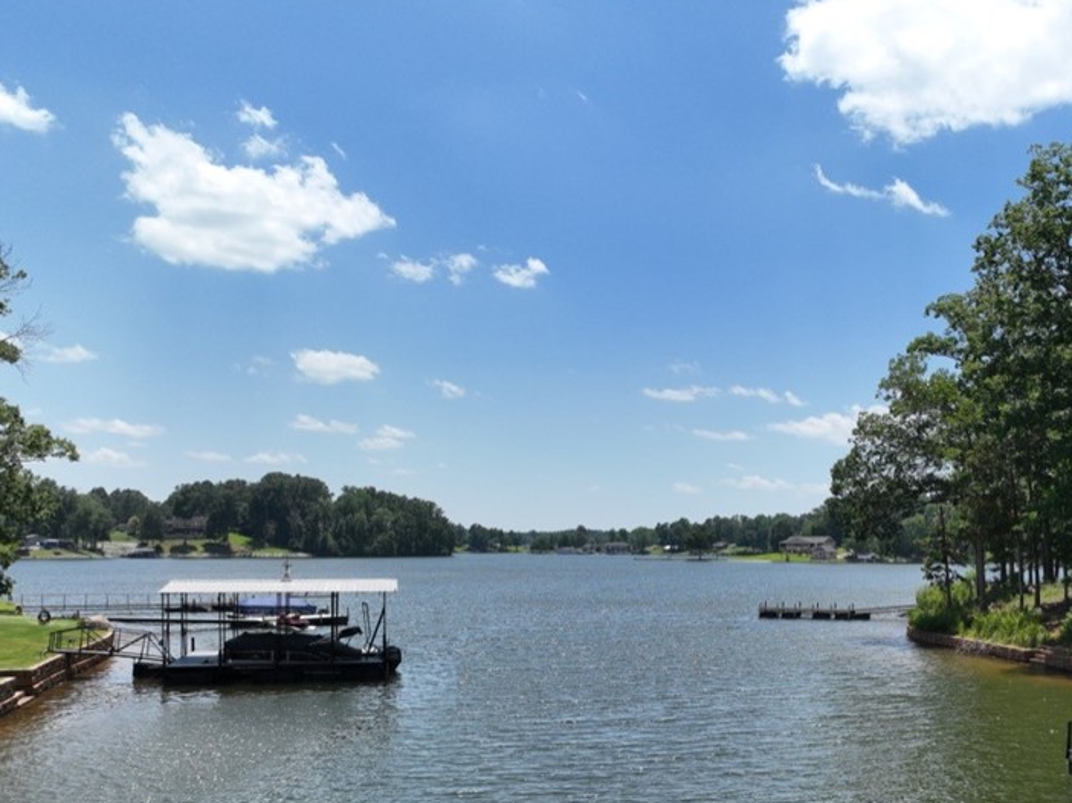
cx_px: 675
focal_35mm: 35
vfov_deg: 40.1
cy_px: 546
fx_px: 1084
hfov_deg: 52.0
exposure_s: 1/320
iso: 130
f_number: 2.8
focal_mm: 12.29
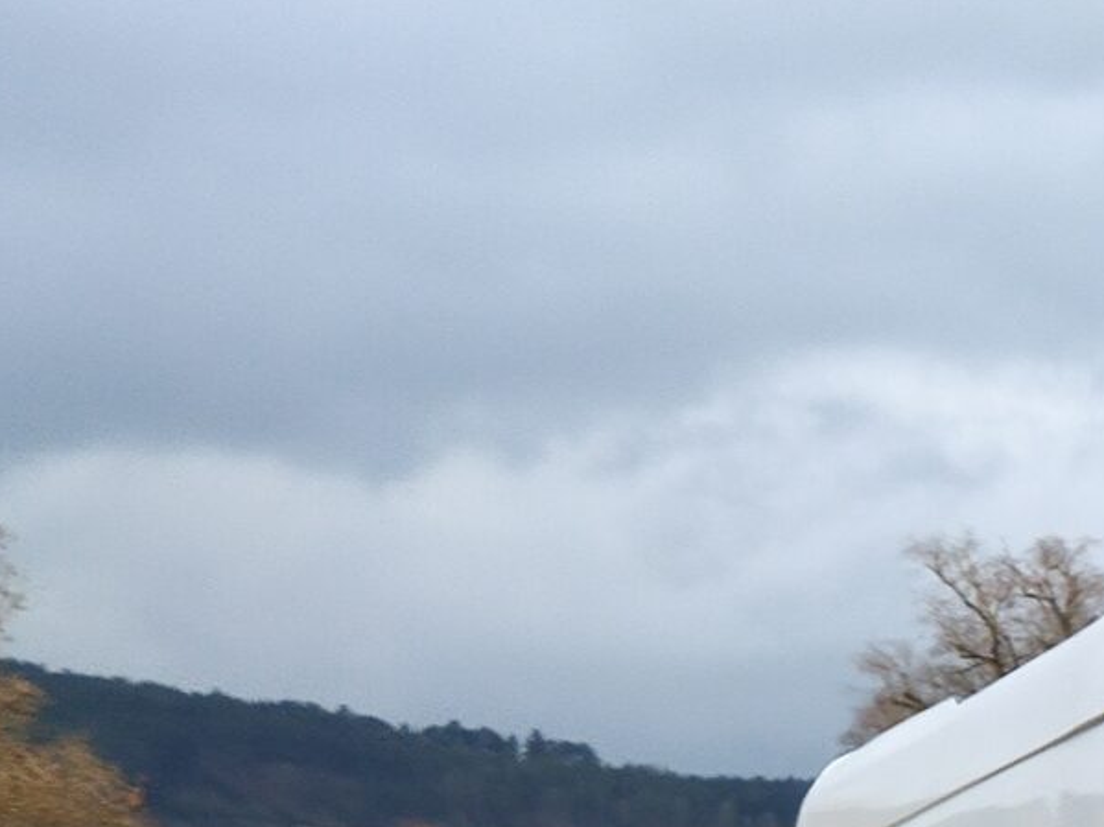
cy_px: 1195
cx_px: 2311
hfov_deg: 8.5
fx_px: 6951
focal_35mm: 218
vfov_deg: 6.7
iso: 298
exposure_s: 1/100
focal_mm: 6.22
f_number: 2.2
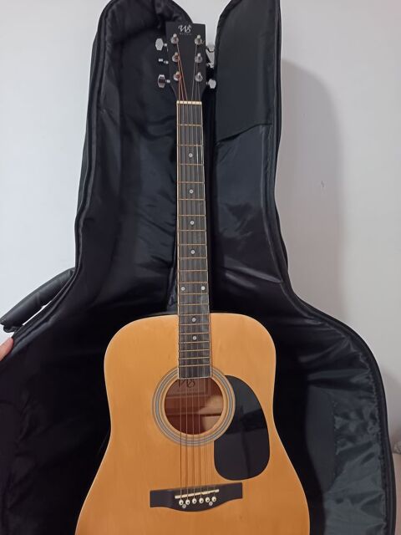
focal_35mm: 24
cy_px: 268
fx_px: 371
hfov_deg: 56.8
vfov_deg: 71.6
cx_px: 200
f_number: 1.75
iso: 6893
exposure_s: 1/16.7
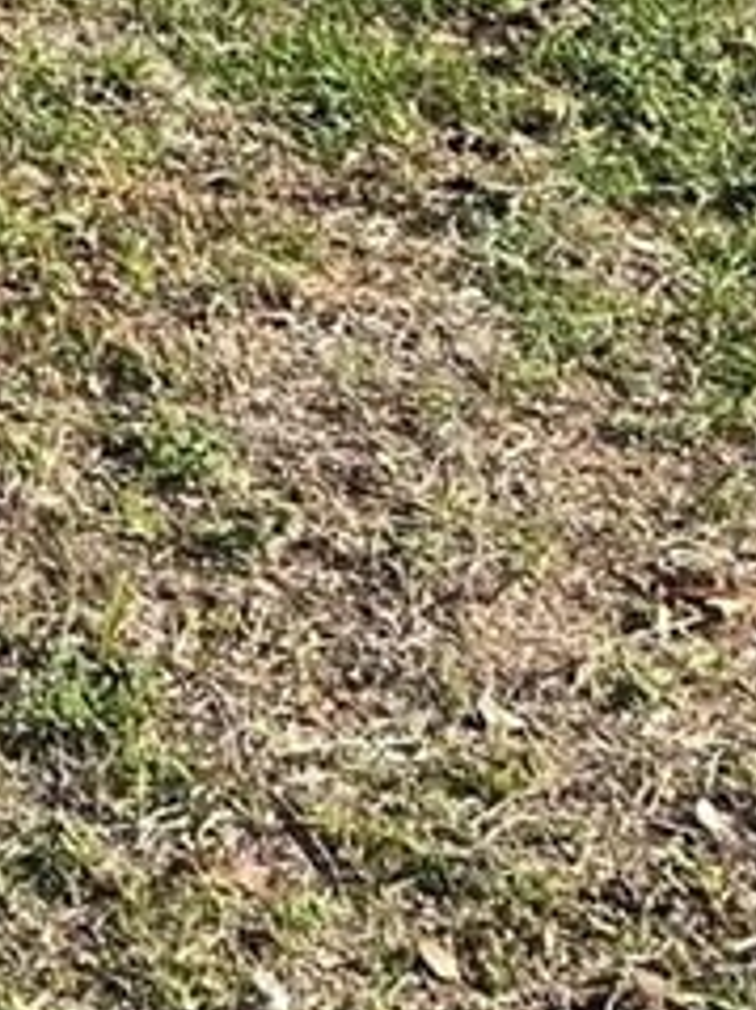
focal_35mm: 167
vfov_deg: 10.7
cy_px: -1090
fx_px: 4867
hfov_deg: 8.5
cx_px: -693
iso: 50
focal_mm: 5.1
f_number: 1.6
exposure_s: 1/2632
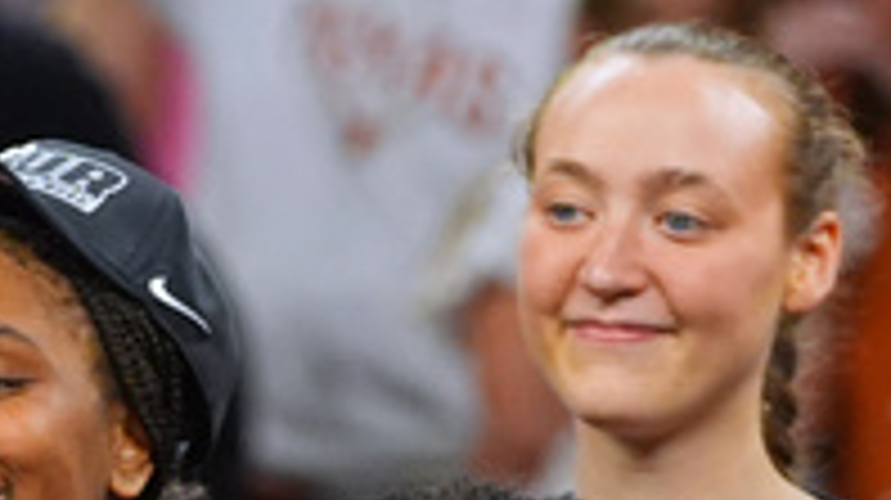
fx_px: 19287
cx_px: -108
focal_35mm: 817
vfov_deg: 1.5
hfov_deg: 2.6
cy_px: 1306
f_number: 3.2
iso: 3200
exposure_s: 1/2500
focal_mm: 151
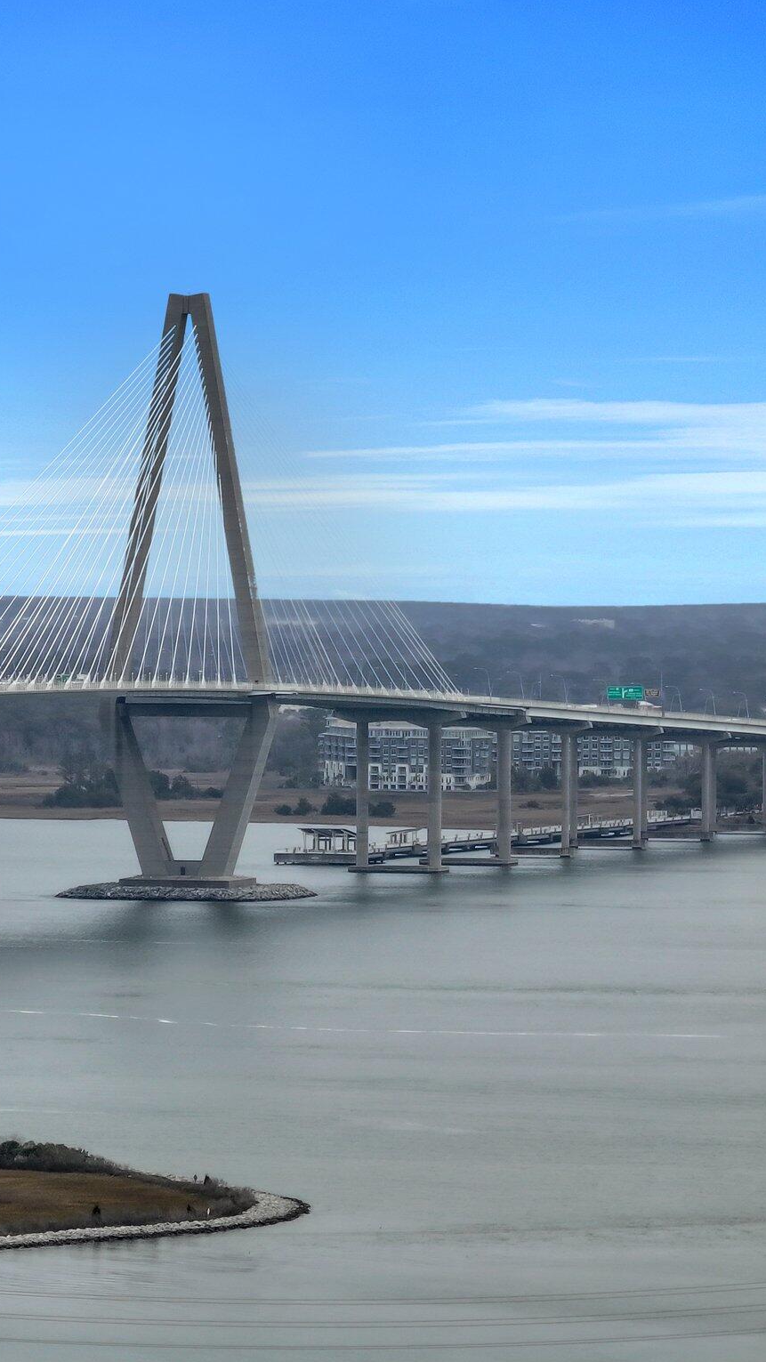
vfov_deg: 8.9
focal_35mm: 242
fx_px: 8740
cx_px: -141
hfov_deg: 5.0
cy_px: 681
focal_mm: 30.71
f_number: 3.4
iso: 100
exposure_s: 1/240
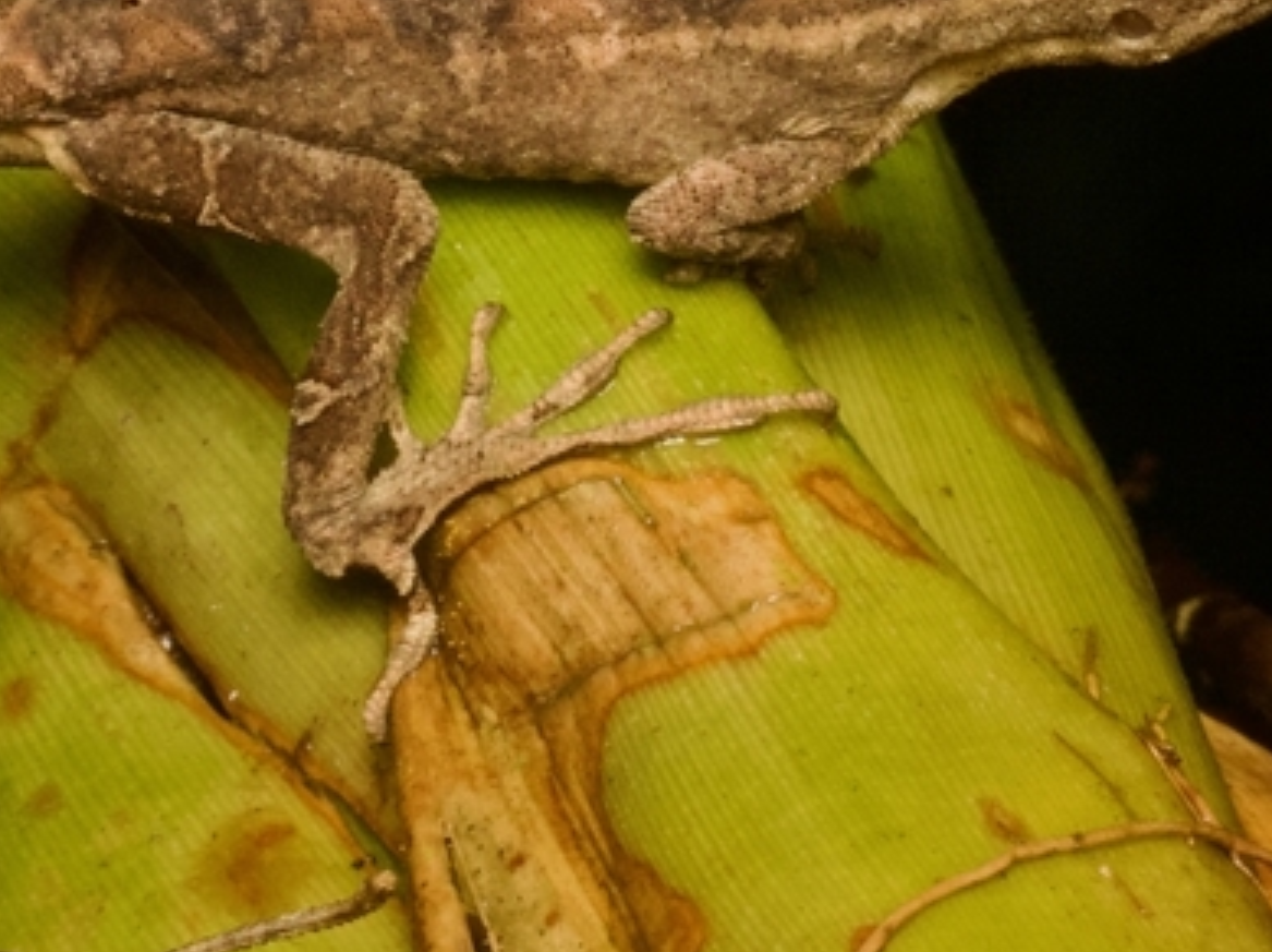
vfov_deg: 4.2
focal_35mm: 352
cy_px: 231
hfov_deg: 5.6
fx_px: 12923
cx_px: 628
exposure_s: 1/60
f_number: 14
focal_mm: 60
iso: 800
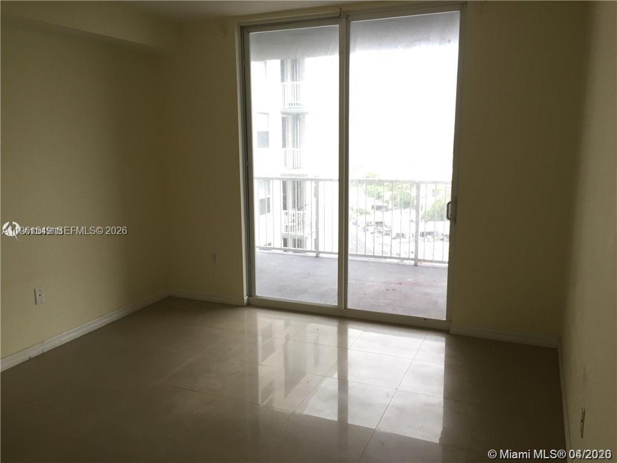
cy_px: 232
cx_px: 308
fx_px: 517
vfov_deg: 48.2
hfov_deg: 61.7
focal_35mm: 29
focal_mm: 4.15
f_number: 2.2
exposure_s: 1/120
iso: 40
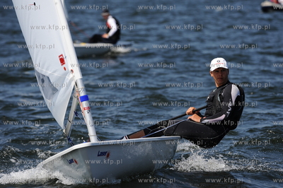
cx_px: 142
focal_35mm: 300
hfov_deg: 6.9
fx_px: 2356
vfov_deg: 4.6
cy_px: 94
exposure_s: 1/1000
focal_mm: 300
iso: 200
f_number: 6.3
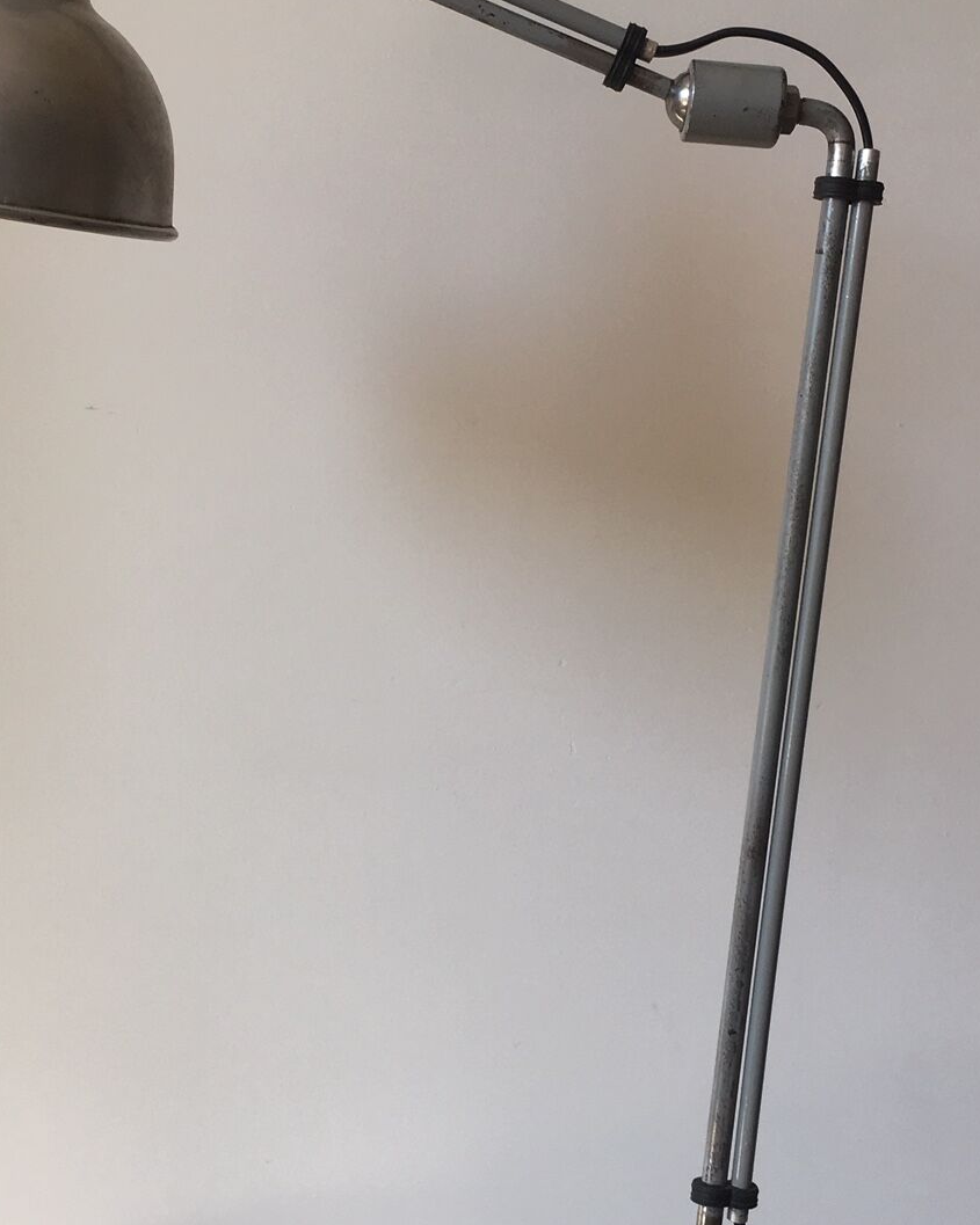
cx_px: 368
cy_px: 624
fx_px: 1959
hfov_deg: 28.0
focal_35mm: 54
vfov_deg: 34.8
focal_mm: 4.15
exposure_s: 1/100
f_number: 2.2
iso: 32
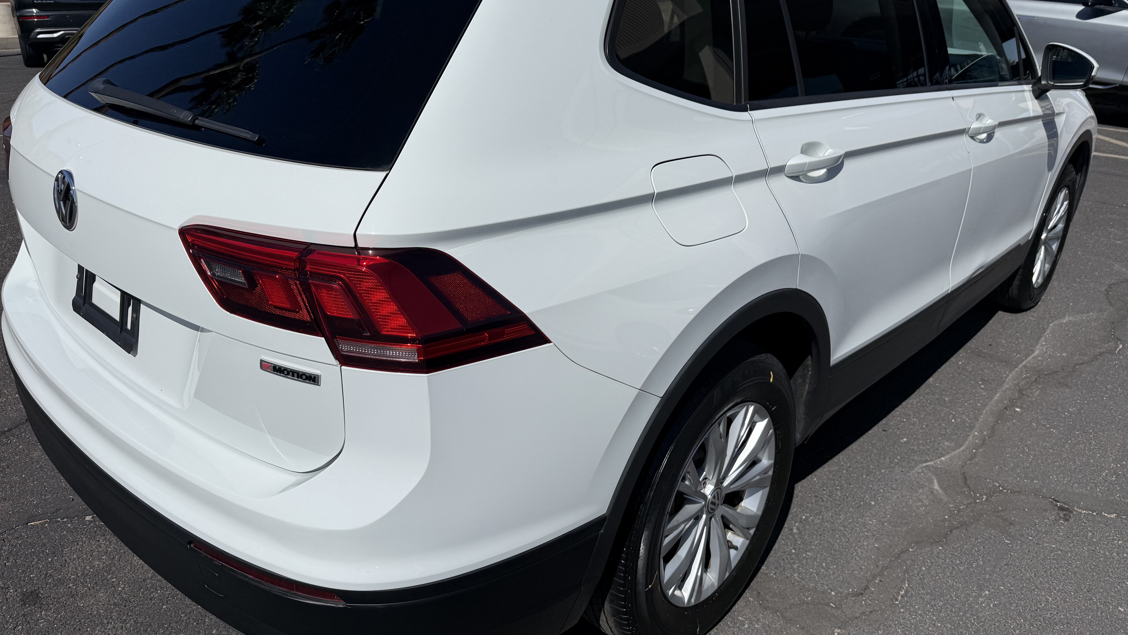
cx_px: 549
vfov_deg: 42.7
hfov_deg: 69.8
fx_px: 808
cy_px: 262
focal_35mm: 27
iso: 64
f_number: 1.78
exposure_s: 1/14286
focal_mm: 6.76
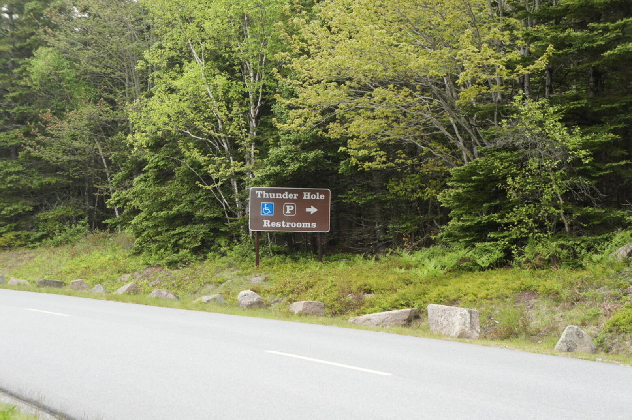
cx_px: 316
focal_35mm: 82
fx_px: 1447
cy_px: 210
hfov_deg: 24.6
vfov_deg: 16.5
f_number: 5.6
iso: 1000
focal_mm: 55
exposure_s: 1/100
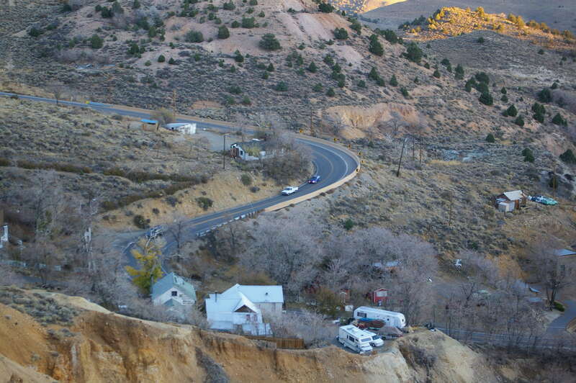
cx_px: 288
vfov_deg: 20.1
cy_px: 192
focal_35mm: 68
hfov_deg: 29.9
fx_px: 1079
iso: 400
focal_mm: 45
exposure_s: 1/90
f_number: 6.7
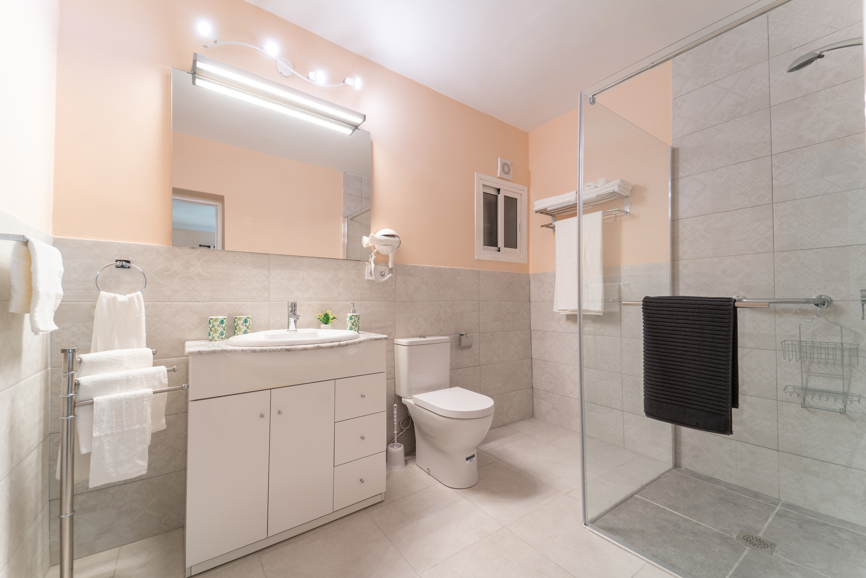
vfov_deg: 81.2
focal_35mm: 14
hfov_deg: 104.2
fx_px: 337
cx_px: 433
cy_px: 289
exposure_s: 1/2.5
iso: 100
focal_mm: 14
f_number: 6.3
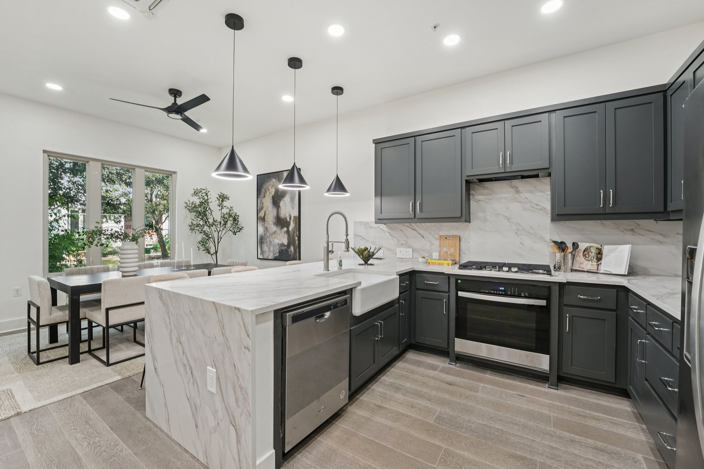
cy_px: 234
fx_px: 285
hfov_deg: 101.9
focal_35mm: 15
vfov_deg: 78.8
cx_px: 352
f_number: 8
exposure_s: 1/25
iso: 400
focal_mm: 14.6
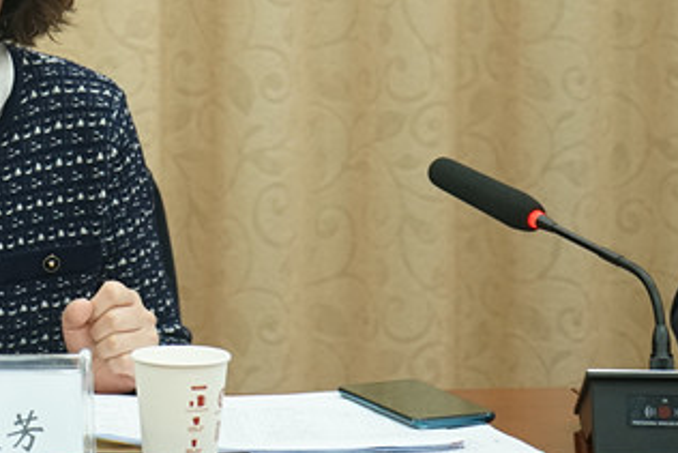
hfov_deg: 11.4
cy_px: 18
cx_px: -139
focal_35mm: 177
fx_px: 3335
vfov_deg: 7.7
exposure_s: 1/60
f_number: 5.6
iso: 800
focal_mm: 70
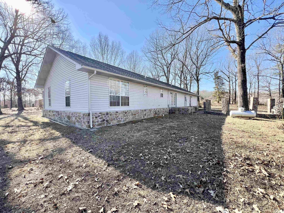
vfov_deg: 89.9
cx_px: 142
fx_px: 107
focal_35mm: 13
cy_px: 106
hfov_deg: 106.2
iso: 32
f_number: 1.8
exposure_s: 1/371
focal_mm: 1.57
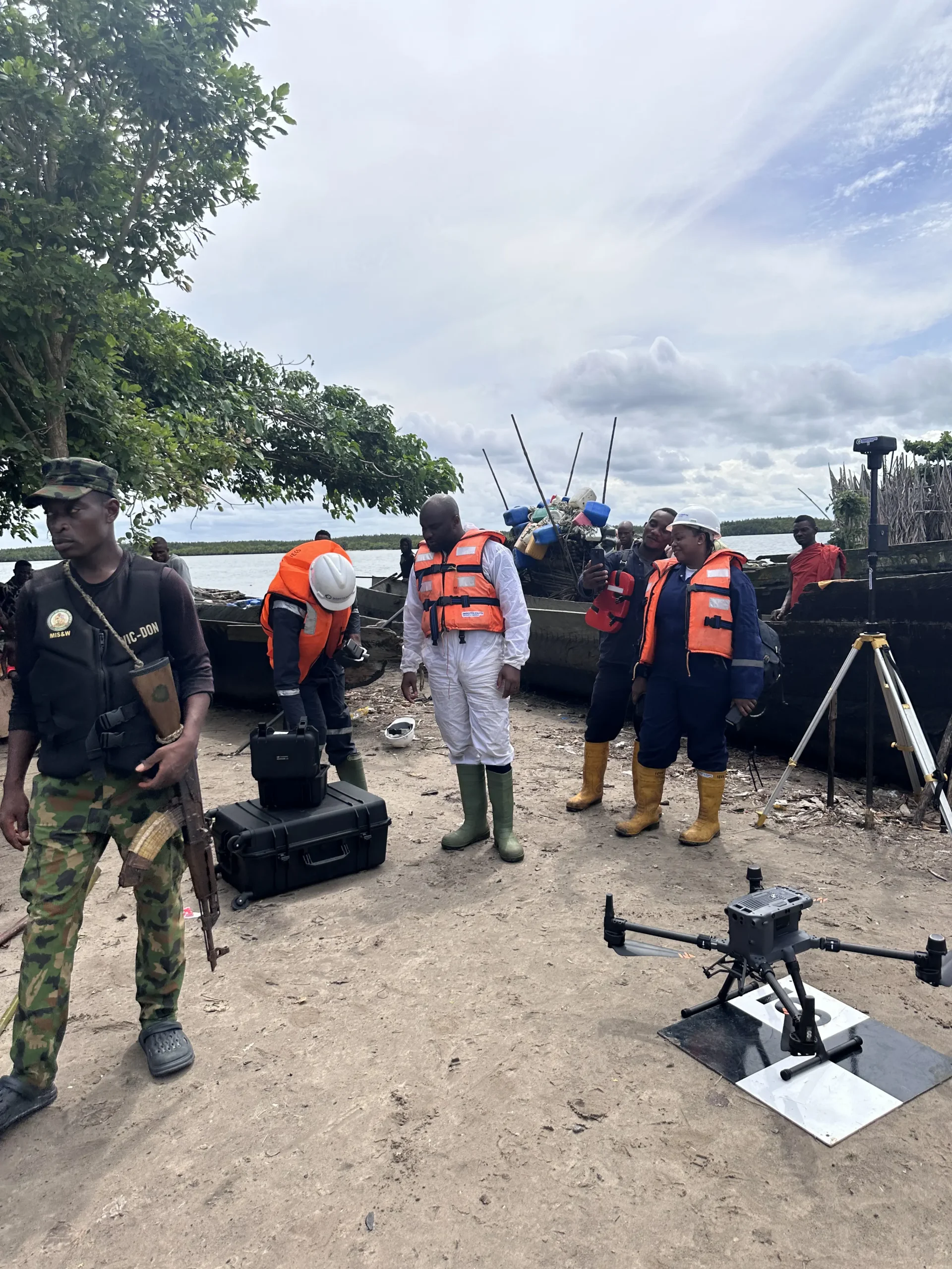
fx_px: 880
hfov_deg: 56.8
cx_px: 476
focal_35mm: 24
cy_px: 634
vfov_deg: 71.6
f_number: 1.78
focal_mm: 6.86
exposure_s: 1/6211
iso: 80
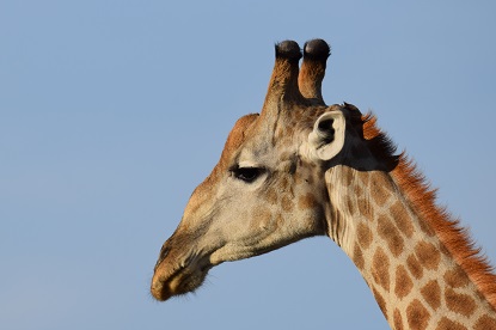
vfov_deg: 1.9
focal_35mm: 738
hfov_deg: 2.8
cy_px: 218
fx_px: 10160
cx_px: 167
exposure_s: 1/1000
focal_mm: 340
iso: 200
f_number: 8
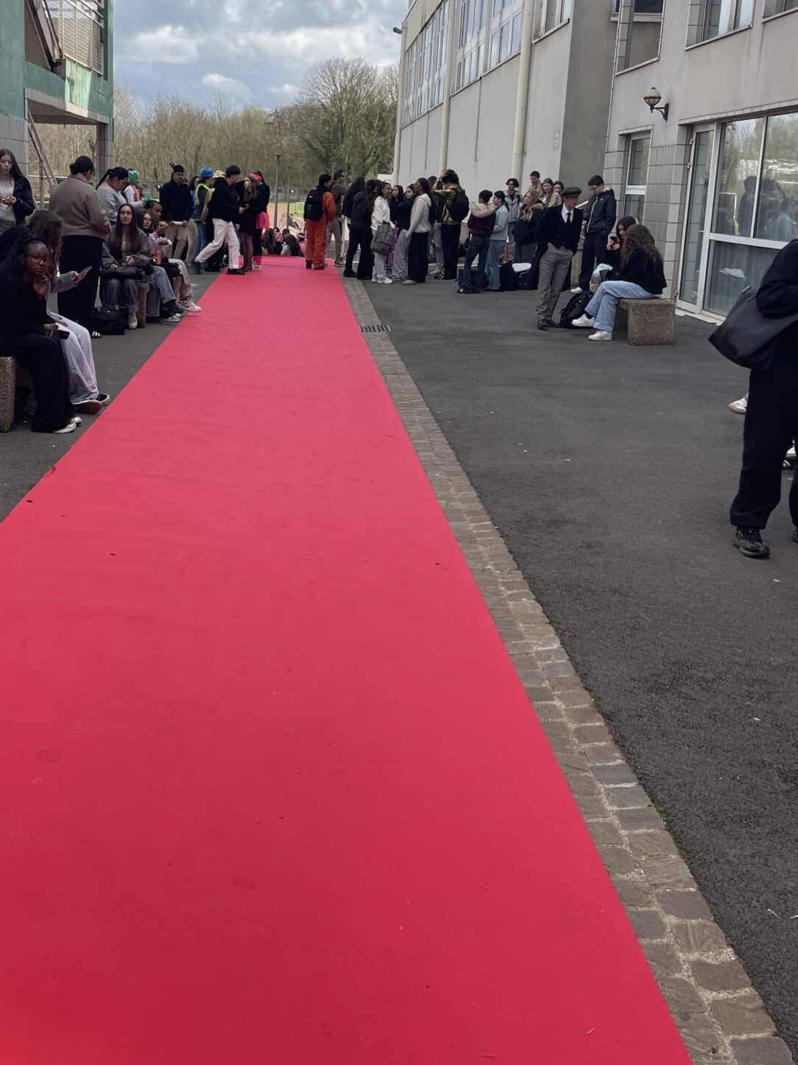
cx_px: 241
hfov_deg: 38.1
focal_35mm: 37
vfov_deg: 49.7
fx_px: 1137
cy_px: 403
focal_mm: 4.2
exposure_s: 1/1335
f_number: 1.6
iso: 32
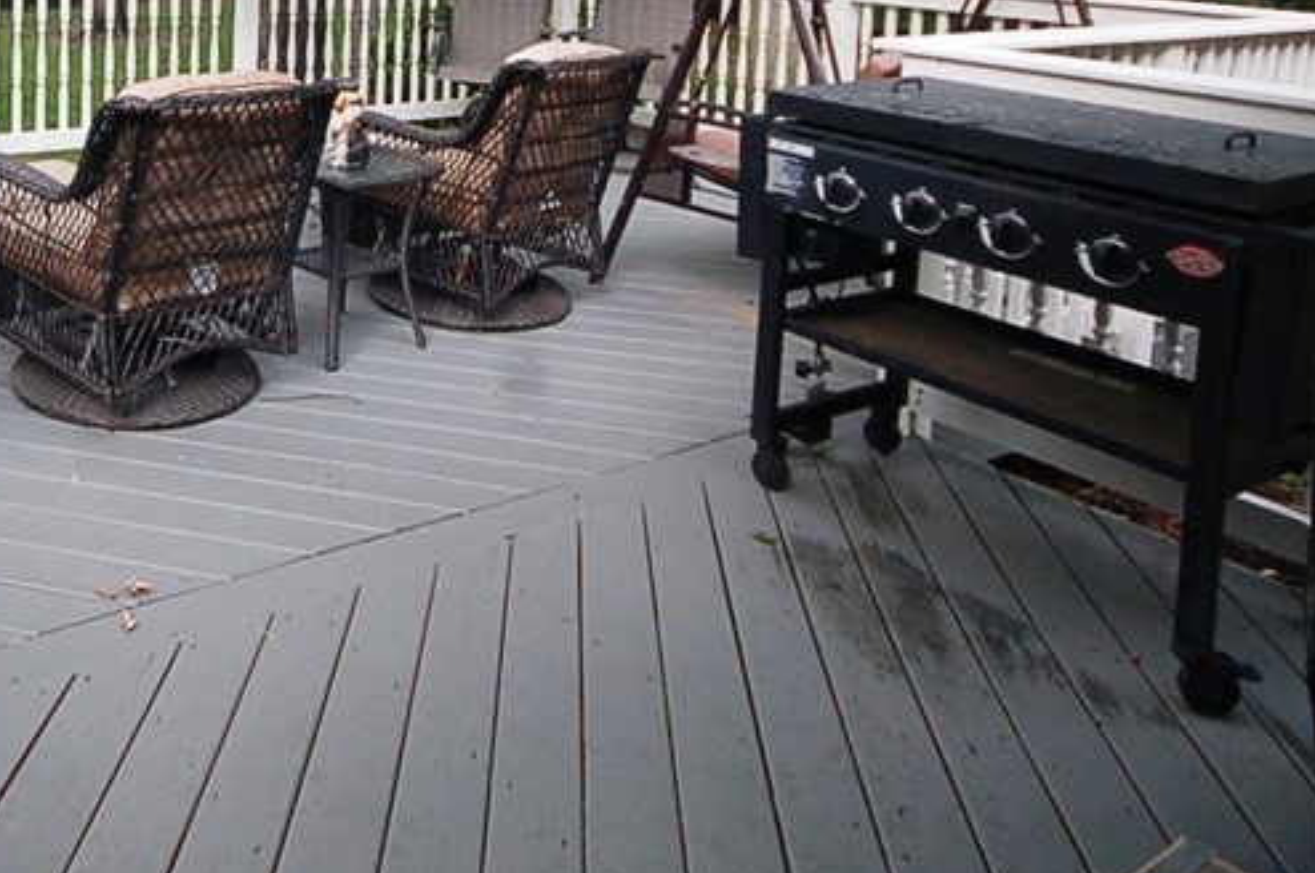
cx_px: 220
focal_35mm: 33
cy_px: -5
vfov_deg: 35.9
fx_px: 1204
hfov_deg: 52.6
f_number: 5
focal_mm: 10
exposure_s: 1/100
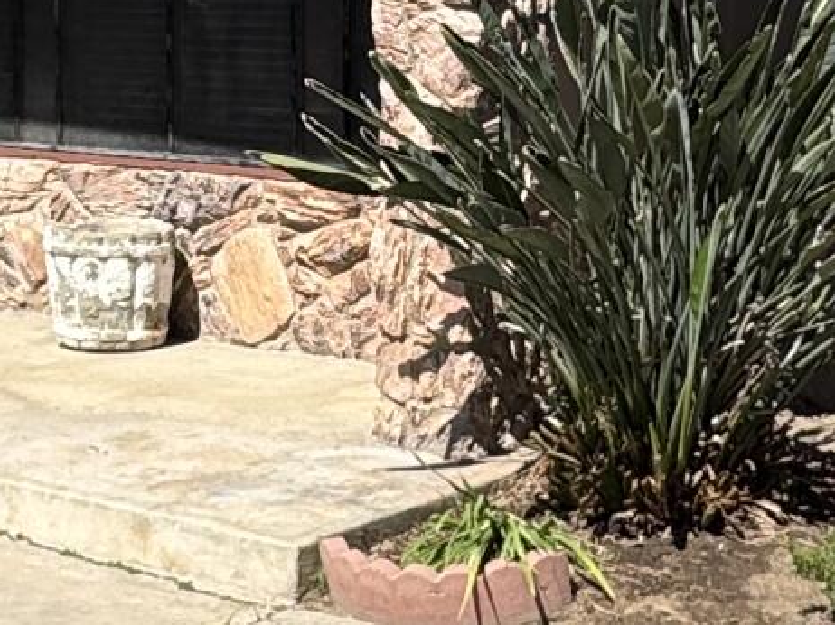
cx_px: 251
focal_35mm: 91
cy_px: 145
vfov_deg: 16.1
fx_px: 2194
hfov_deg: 21.4
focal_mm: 2.22
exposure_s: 1/1672
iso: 40
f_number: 2.2
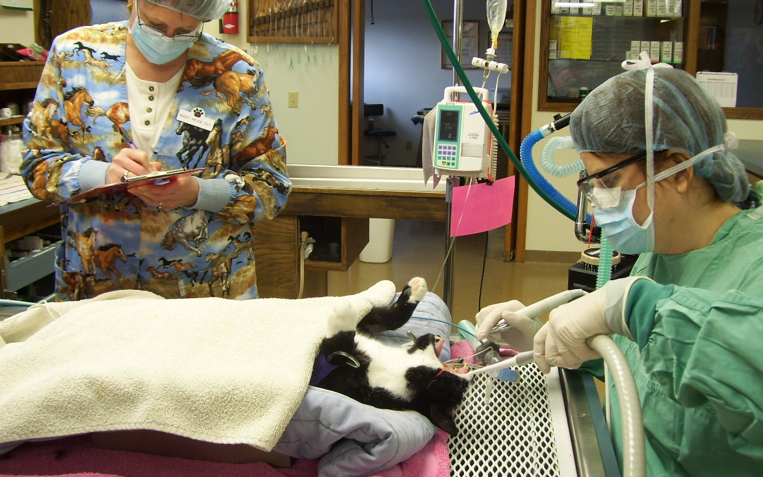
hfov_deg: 50.4
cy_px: 219
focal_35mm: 39
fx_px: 811
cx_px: 382
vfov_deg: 32.8
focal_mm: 6
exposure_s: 1/40
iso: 80
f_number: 2.7
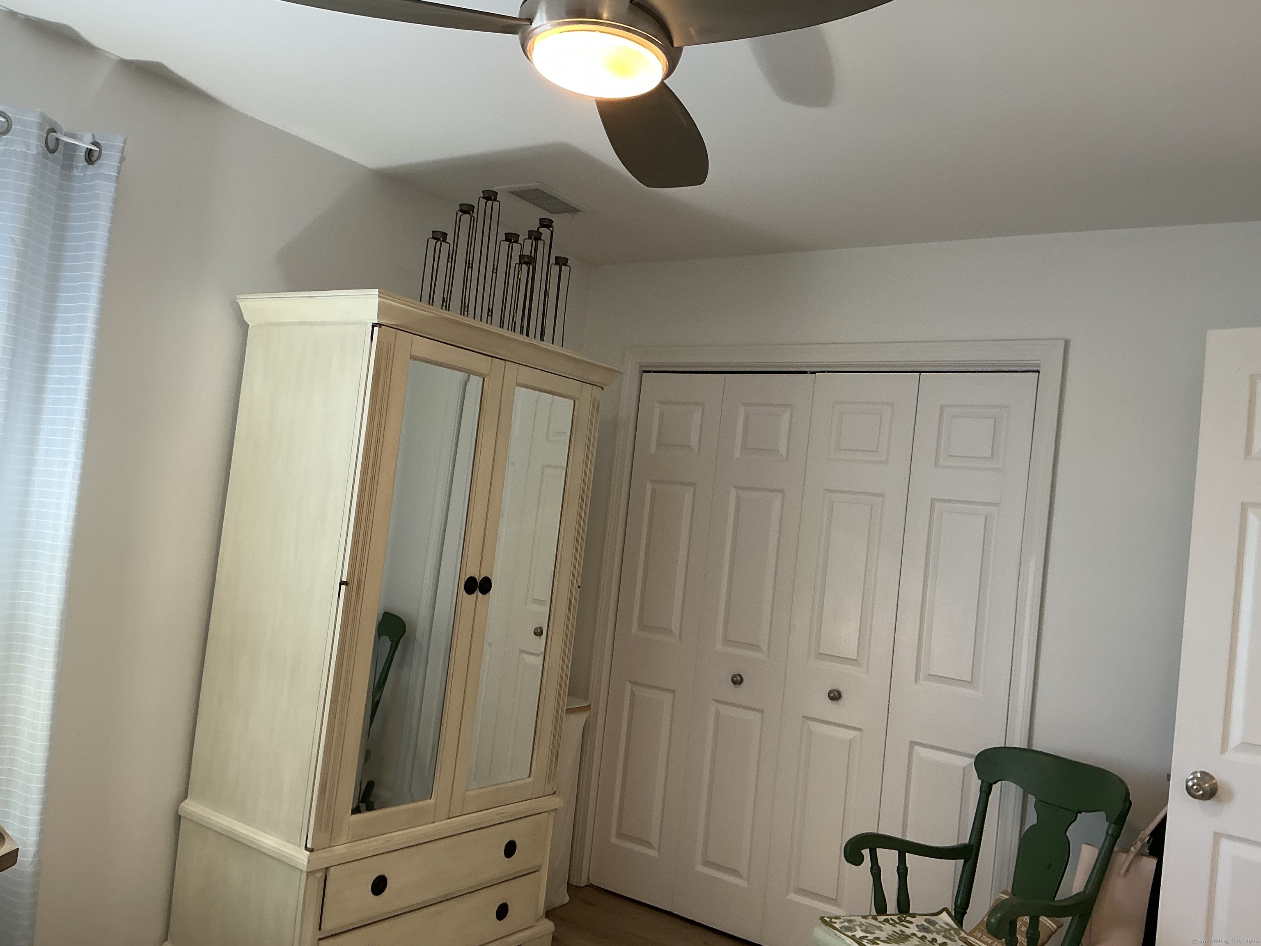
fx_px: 1020
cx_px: 630
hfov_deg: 63.4
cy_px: 473
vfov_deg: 49.7
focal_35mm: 28
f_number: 1.8
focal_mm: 3
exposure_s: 1/60
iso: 100
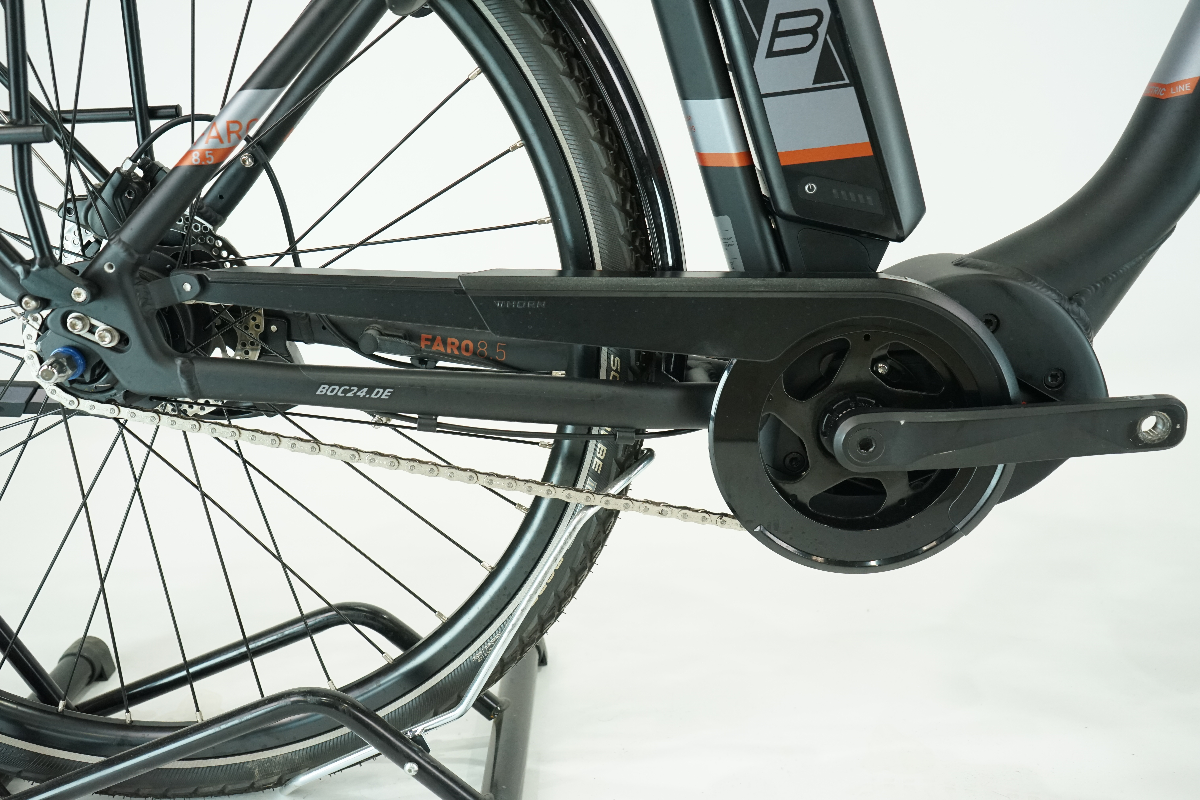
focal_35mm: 33
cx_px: 600
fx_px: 1100
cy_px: 400
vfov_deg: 40.0
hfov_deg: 57.2
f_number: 5.6
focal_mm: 33
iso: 2500
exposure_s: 1/200
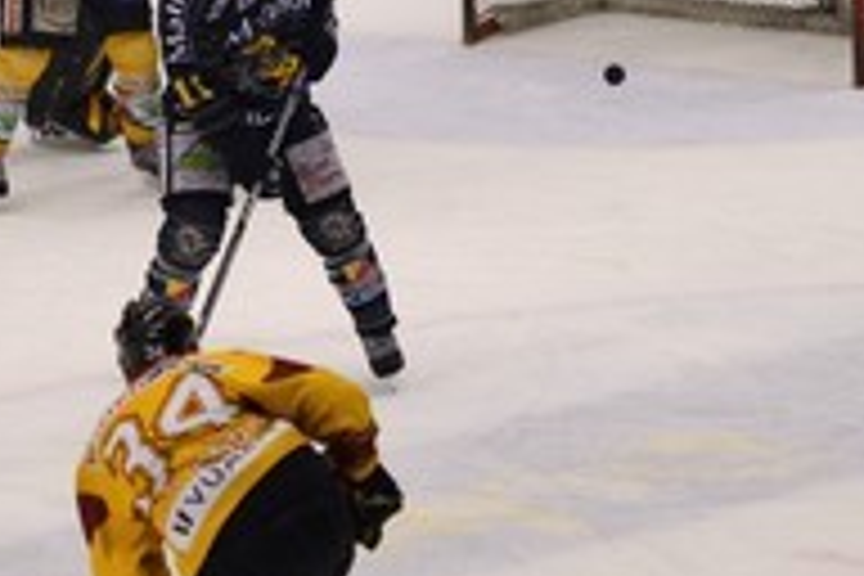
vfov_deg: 4.3
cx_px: 369
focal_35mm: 318
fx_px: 7631
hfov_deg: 6.5
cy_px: 86
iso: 1600
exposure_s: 1/1250
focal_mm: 145
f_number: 3.2
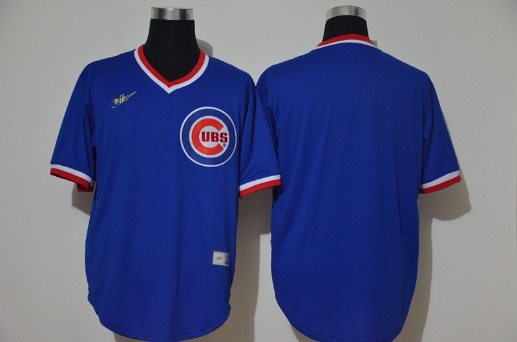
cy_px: 171
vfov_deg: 18.1
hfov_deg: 27.0
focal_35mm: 75
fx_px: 1075
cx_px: 258
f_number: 4.8
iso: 4000
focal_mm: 50
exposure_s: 1/20
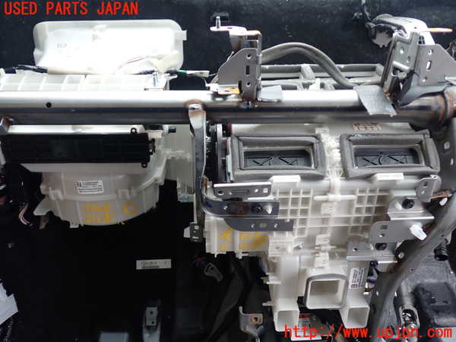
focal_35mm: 30
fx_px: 395
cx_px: 228
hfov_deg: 60.0
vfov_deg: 46.8
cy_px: 171
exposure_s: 1/60
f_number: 2.3
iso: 125
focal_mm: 5.4
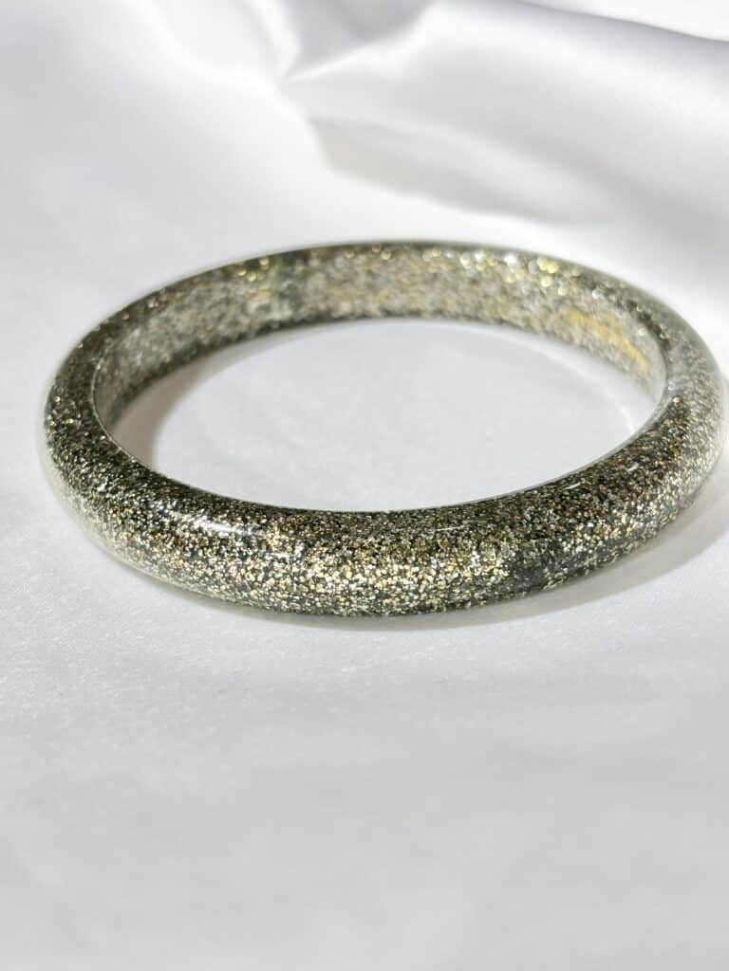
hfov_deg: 28.0
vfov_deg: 36.8
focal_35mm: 52
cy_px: 486
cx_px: 364
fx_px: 1460
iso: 32
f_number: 1.6
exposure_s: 1/244
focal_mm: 5.96
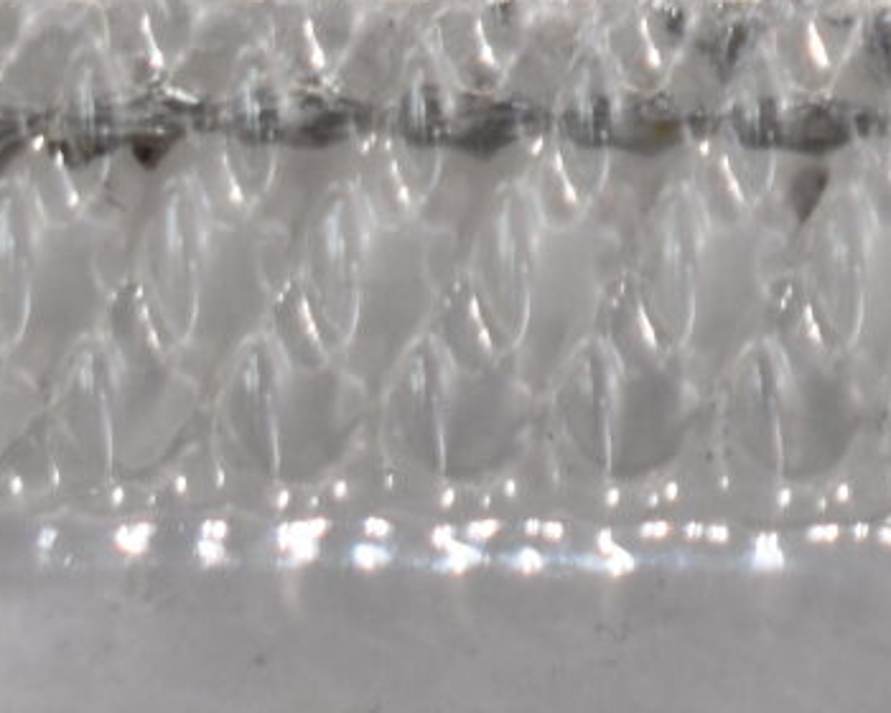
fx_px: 11392
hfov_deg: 4.3
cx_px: 3057
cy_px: -773
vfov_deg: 3.5
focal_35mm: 432
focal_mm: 42
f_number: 8
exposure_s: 1/60
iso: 360
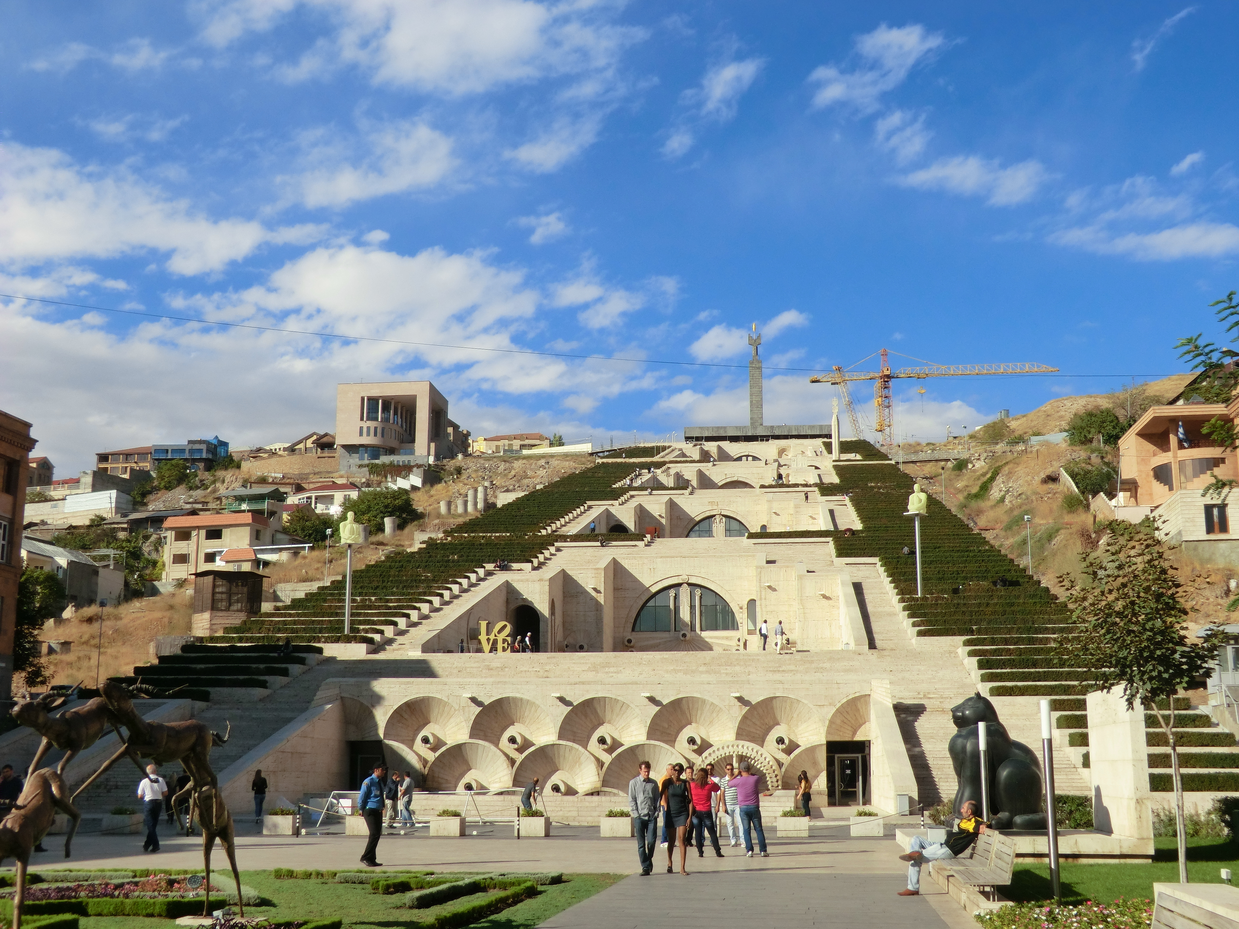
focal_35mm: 40
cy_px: 464
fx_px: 1432
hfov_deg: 46.8
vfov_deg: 36.0
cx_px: 620
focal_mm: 7.1
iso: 80
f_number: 3.8
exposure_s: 1/1000
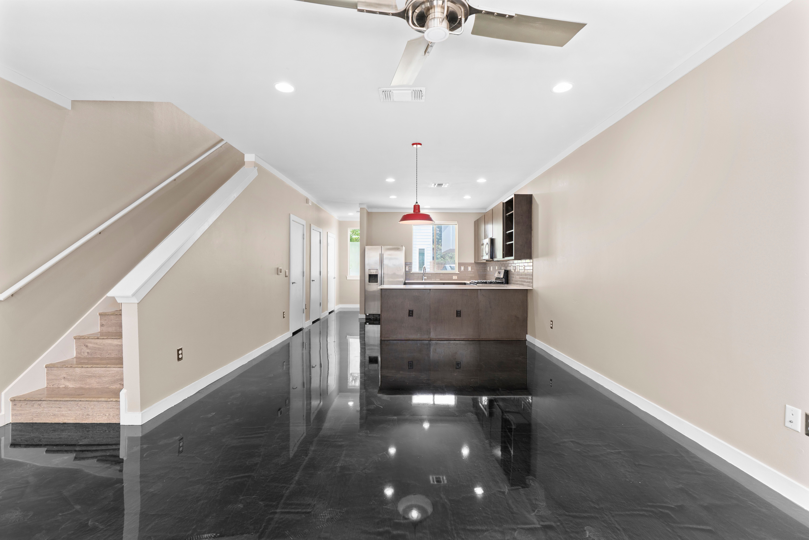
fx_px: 360
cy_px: 270
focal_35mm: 16
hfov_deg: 96.7
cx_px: 404
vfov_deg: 73.7
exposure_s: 1/3
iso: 320
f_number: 7.1
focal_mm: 16
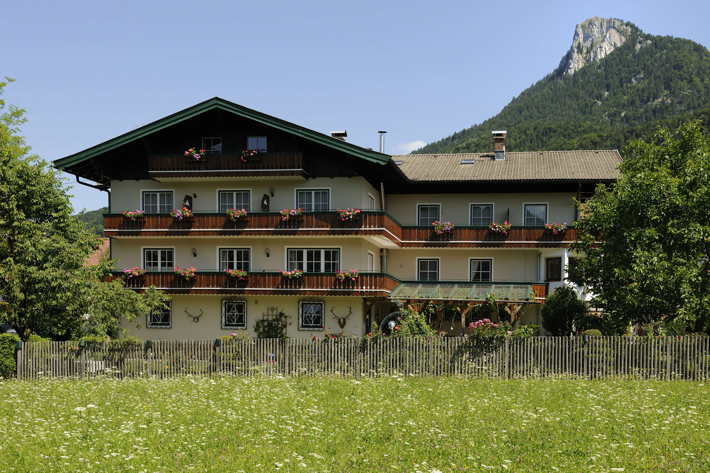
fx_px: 887
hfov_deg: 43.6
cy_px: 236
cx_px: 355
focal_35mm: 45
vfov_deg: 29.9
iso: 160
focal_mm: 45
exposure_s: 1/250
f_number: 8
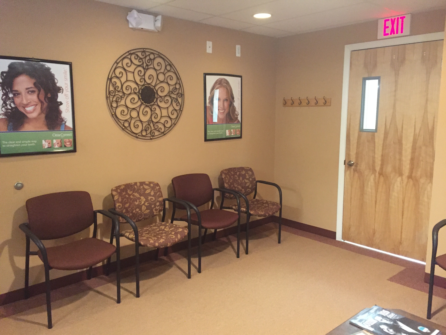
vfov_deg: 48.2
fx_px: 374
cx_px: 223
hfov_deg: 61.7
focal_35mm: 29
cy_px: 168
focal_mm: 4.15
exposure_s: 1/15
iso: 400
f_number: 2.2
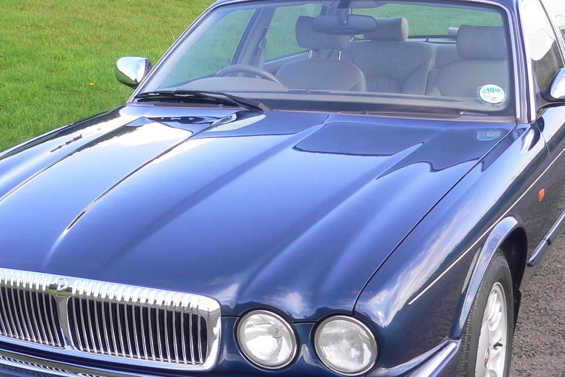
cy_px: 228
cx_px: 268
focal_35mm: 61
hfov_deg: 32.9
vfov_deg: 22.2
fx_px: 957
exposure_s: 1/160
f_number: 2.8
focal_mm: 5.8
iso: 80
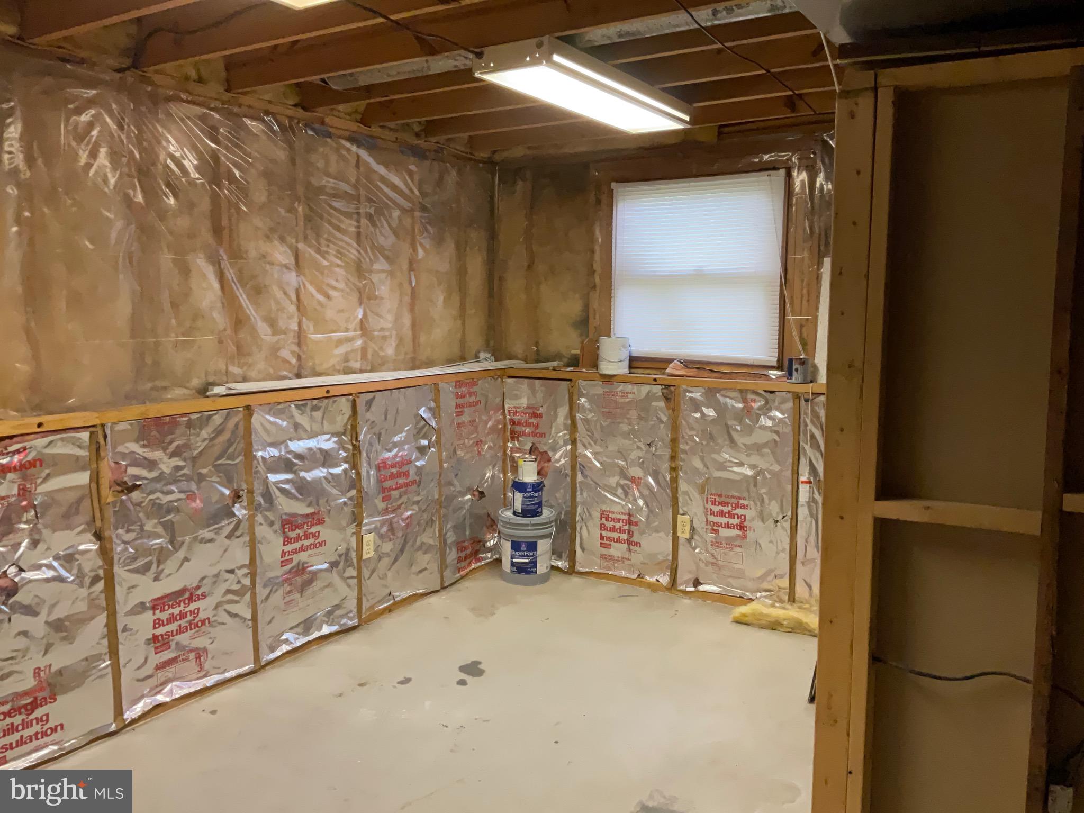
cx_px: 542
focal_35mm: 29
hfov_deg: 61.7
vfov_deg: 48.2
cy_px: 406
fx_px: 908
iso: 250
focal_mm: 3
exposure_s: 1/40
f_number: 1.8
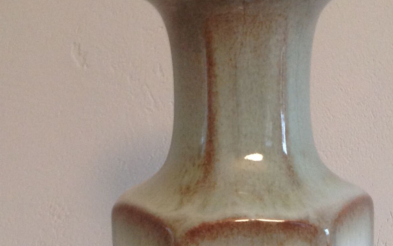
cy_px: 259
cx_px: 240
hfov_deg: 25.8
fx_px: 857
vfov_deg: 15.9
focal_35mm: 80
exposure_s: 1/15
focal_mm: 4.28
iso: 200
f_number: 2.4
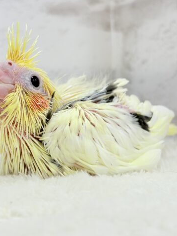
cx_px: 58
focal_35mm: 70
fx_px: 477
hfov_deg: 21.0
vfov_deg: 27.8
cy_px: 117
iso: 32
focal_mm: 5.96
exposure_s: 1/50
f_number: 1.6
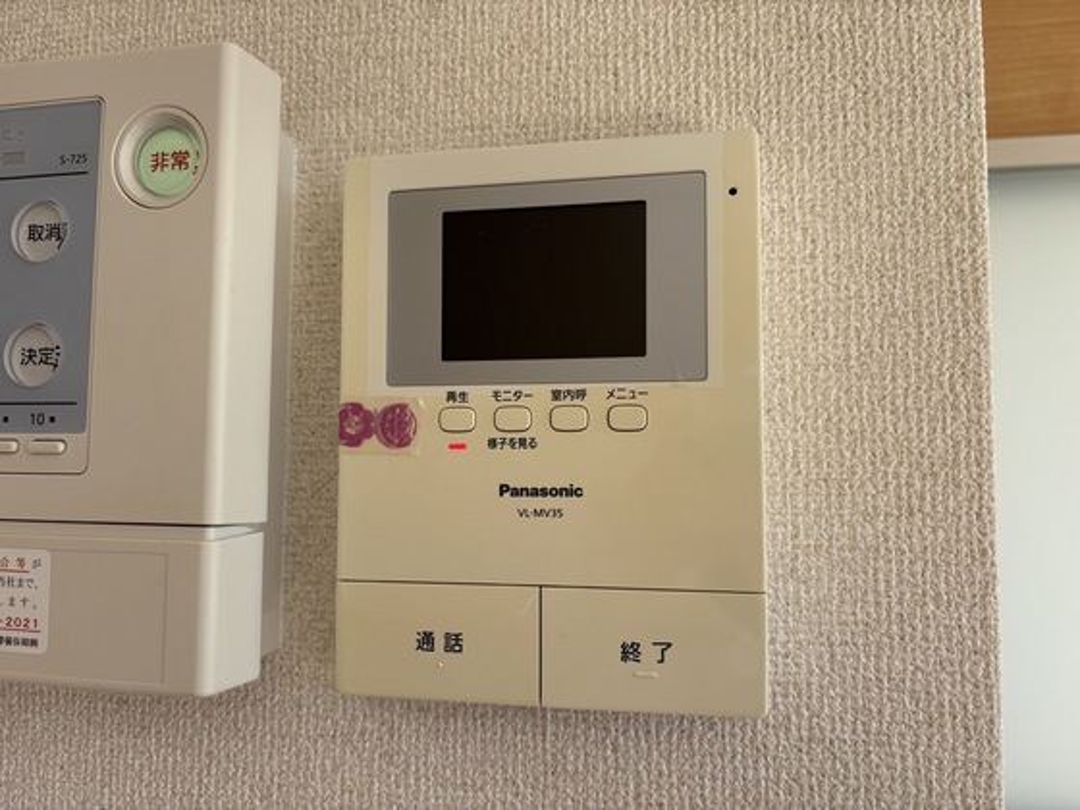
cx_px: 540
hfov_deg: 67.3
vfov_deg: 53.1
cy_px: 405
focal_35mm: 26
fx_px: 811
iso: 32
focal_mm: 5.96
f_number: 1.6
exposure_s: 1/139
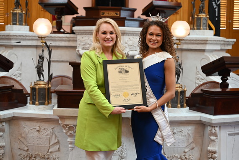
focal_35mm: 67
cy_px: 80
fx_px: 445
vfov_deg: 20.3
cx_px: 120
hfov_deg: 30.1
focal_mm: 67
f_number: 2.8
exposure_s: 1/125
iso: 900
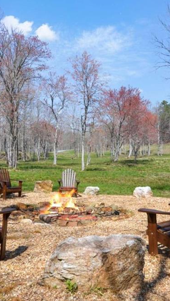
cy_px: 151
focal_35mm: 34
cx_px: 85
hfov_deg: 34.7
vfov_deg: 58.0
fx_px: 272
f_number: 8
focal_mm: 14
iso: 400
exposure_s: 1/1000
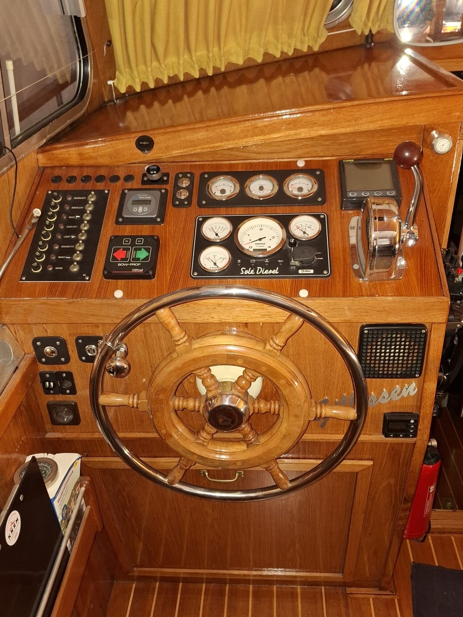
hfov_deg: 58.9
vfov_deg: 73.9
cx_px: 232
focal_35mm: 23
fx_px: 410
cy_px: 308
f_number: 1.8
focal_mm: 5.54
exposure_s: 1/33
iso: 320
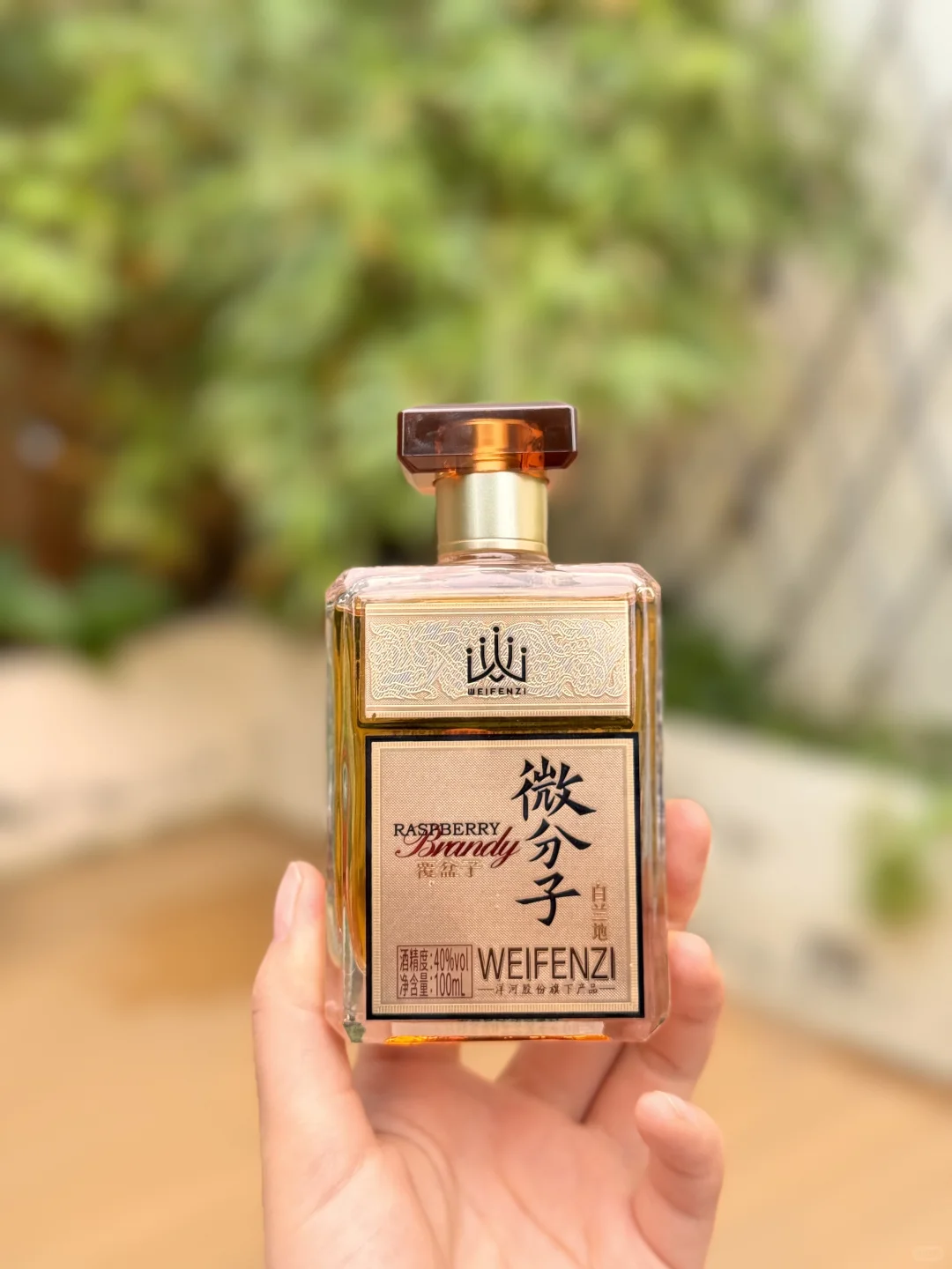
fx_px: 1760
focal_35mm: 48
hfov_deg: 30.3
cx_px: 476
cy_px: 634
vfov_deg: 39.7
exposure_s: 1/420
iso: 64
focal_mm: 6.76
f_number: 1.78
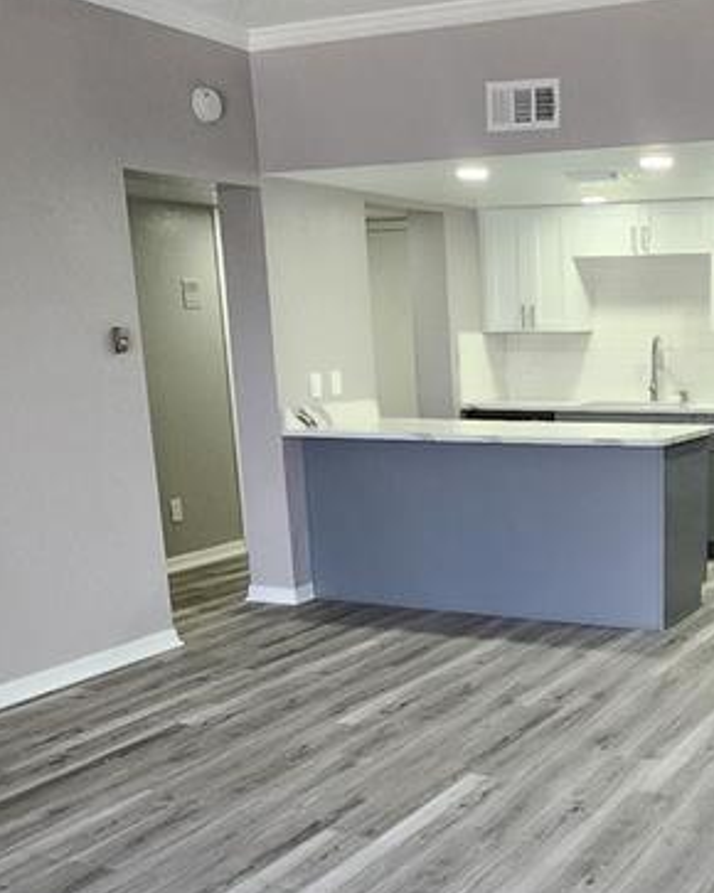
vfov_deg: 42.9
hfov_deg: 34.0
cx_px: 625
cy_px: 630
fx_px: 1110
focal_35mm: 42
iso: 160
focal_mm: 1.74
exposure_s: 1/60
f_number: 2.2
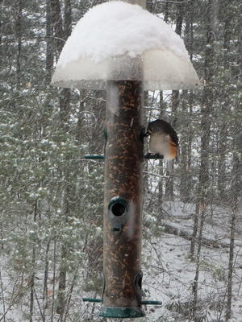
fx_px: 494
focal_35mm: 53
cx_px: 121
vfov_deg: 36.2
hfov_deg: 27.5
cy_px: 161
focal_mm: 9.4
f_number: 5.2
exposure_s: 1/100
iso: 125
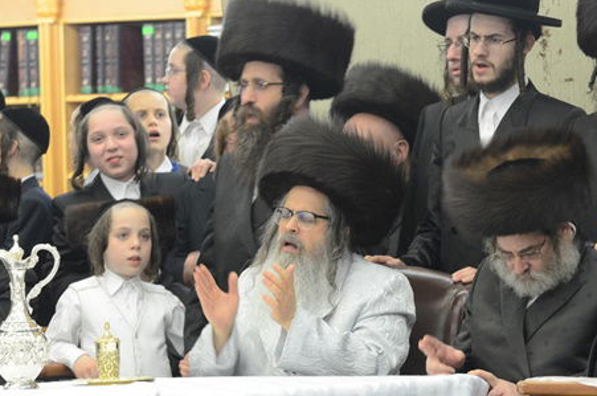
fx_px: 4933
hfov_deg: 6.9
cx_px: 332
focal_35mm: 298
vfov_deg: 4.6
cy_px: 283
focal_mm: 112
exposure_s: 1/60
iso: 1600
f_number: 5.6
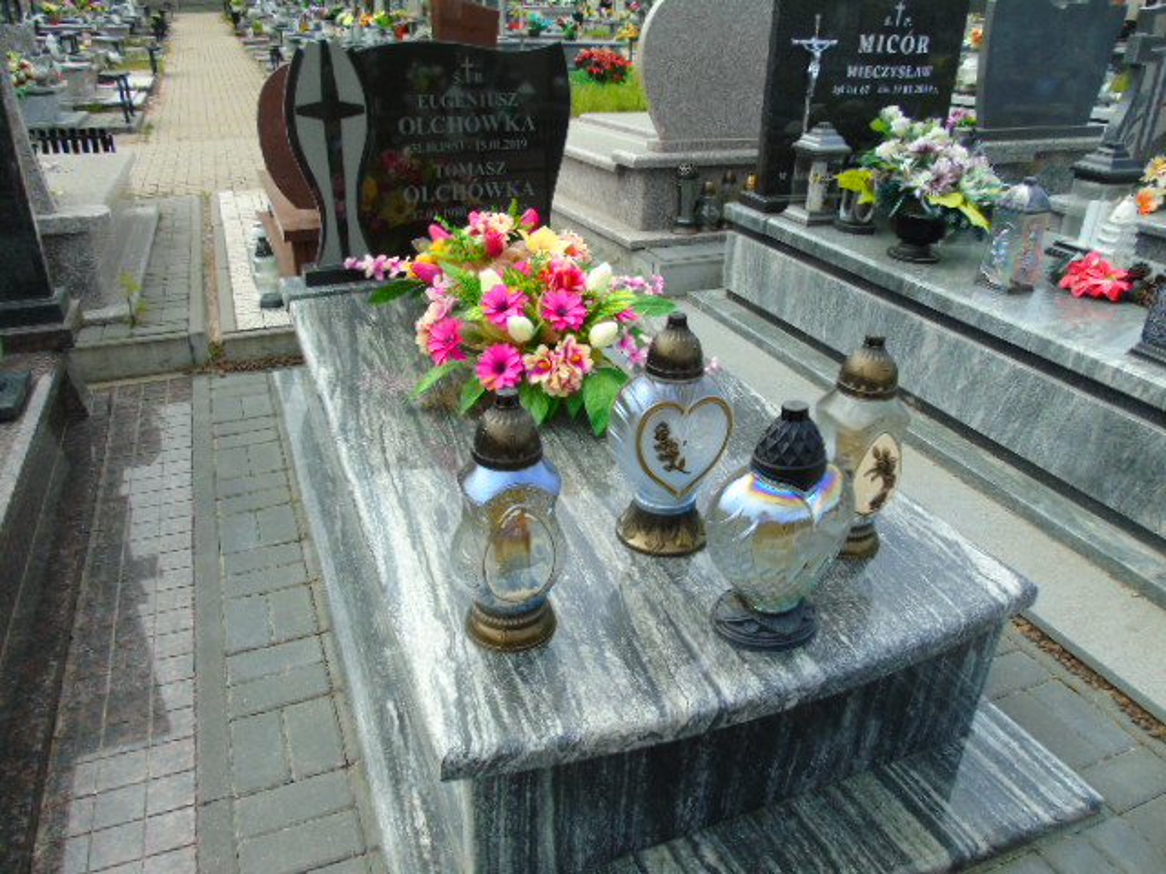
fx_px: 842
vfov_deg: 54.9
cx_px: 583
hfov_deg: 69.4
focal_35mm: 25
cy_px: 437
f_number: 3.4
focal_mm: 4.4
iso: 80
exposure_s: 1/500
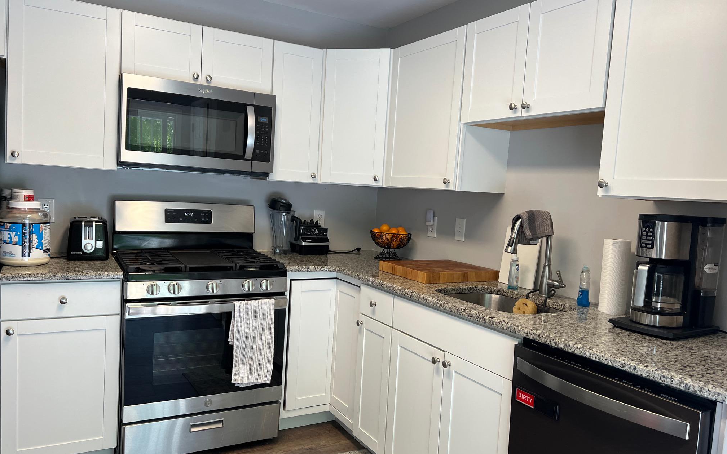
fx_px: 555
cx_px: 363
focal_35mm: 28
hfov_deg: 66.5
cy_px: 231
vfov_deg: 44.5
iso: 64
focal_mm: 5.7
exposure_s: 1/120
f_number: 1.5
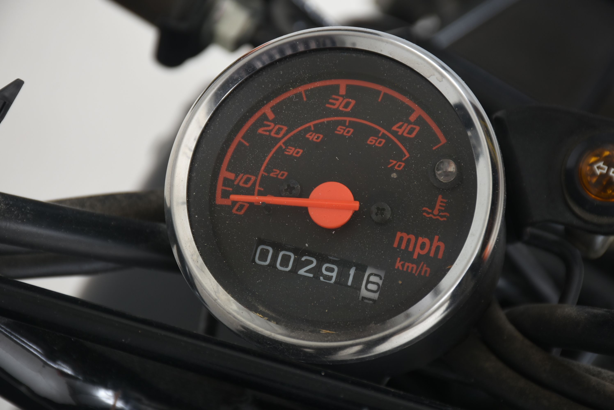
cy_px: 205
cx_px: 307
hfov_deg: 9.8
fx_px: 3584
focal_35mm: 210
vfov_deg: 6.6
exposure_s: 1/160
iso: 200
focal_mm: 140
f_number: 10
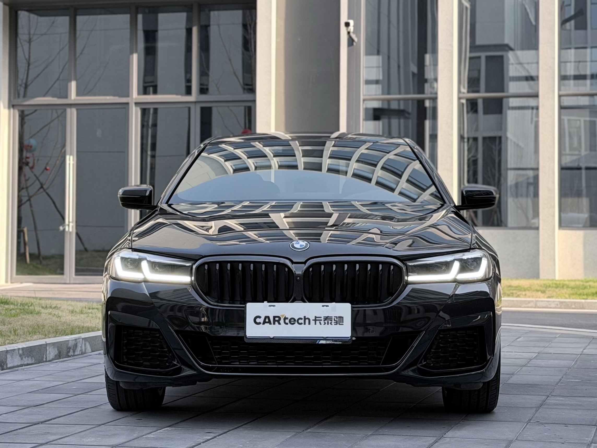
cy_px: 224
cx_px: 298
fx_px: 828
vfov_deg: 30.3
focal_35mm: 48
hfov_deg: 39.7
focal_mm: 6.76
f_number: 1.78
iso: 80
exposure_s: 1/534
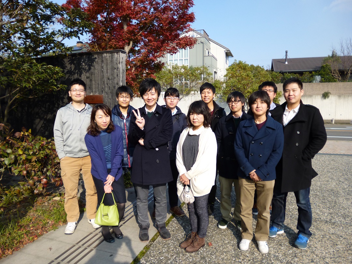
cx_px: 176
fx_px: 254
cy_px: 132
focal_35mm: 25
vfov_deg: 54.9
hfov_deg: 69.4
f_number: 2.8
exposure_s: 1/1000
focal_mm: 4.3
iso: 100
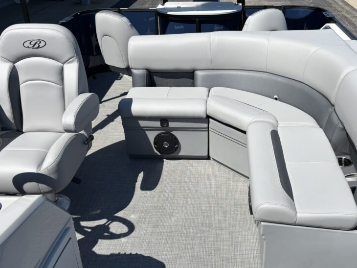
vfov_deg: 37.5
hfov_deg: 48.9
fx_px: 392
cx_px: 192
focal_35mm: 38
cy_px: 168
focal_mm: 5.96
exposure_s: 1/4255
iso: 50
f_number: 1.6
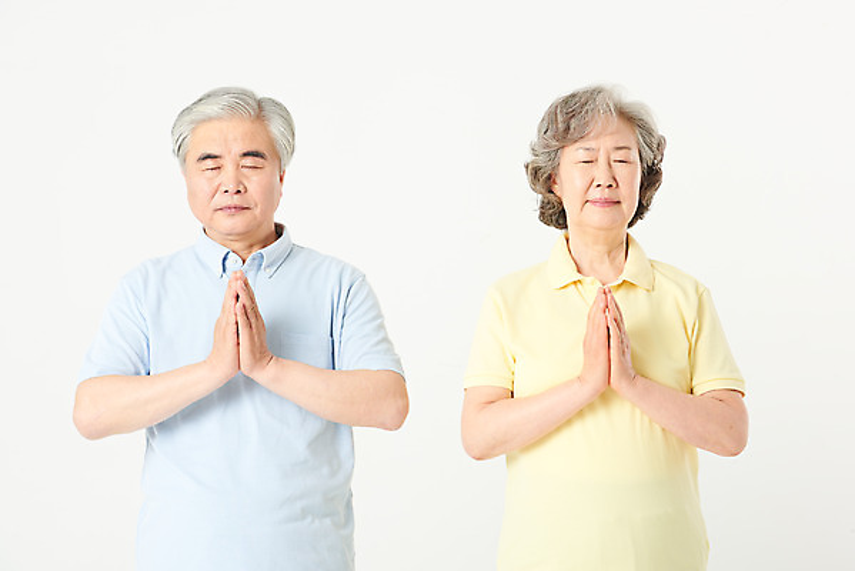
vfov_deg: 9.8
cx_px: 428
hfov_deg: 14.6
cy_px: 286
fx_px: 3326
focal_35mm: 140
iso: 100
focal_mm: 140
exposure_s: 1/125
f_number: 11
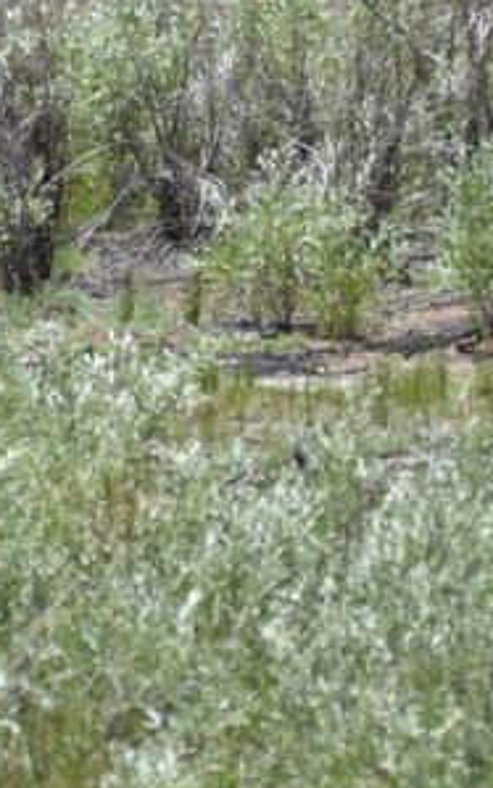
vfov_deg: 1.6
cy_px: 466
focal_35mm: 1310
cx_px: 50
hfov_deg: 1.0
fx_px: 28148
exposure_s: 1/640
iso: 125
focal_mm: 300
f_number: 5.6
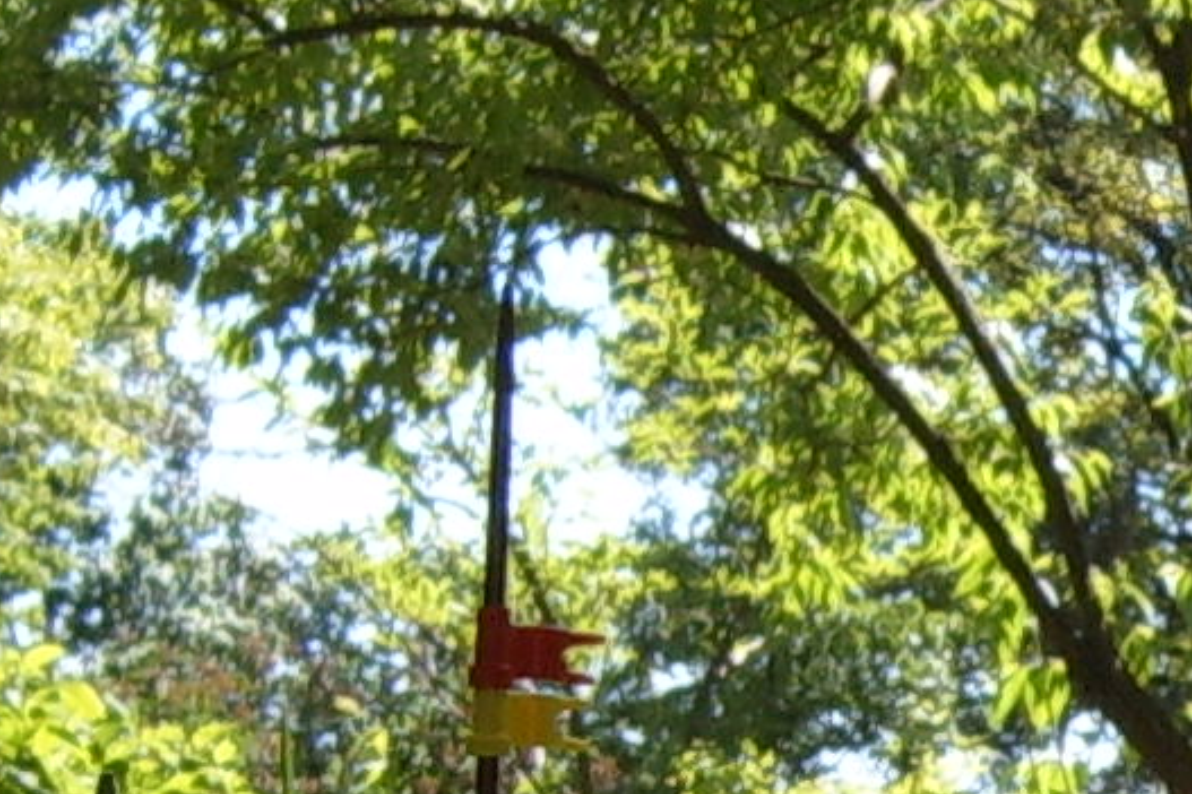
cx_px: 1558
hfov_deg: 12.0
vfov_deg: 8.1
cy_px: 1070
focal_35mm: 166
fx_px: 5494
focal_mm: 6.2
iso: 63
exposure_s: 1/125
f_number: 6
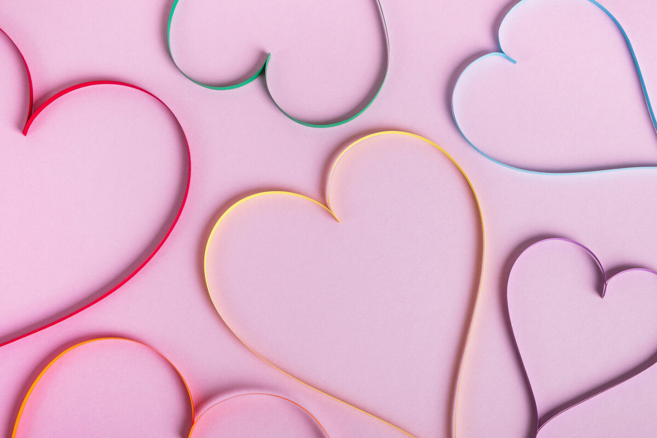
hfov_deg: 30.1
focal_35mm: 67
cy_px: 219
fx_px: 1223
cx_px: 328
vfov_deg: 20.3
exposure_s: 1/160
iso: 100
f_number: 9
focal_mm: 44.4
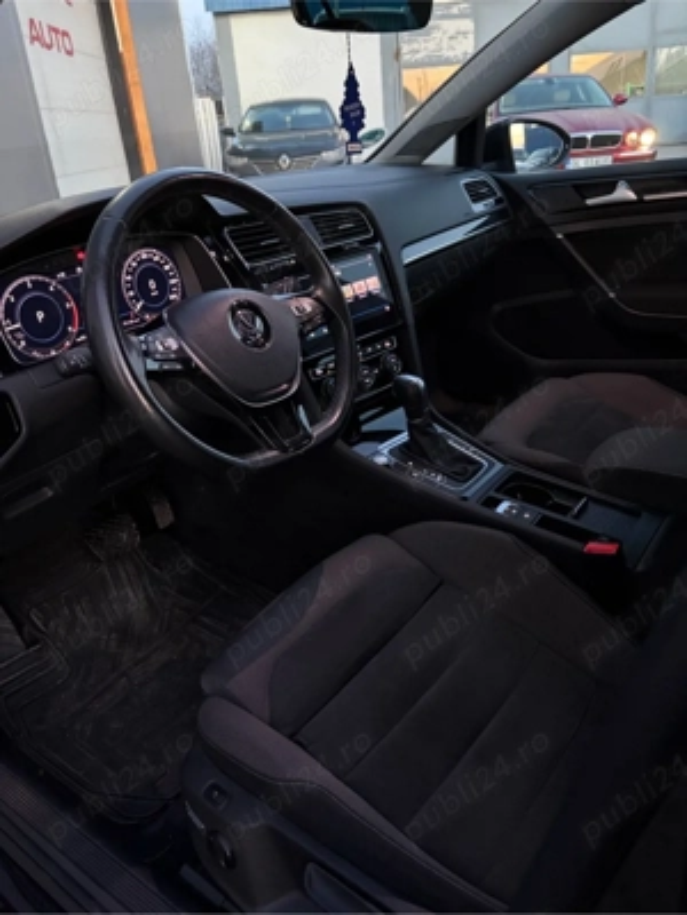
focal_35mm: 26
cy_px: 458
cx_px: 344
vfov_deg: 67.3
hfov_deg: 53.1
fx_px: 688
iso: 400
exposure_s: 1/50
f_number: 1.6
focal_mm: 5.96
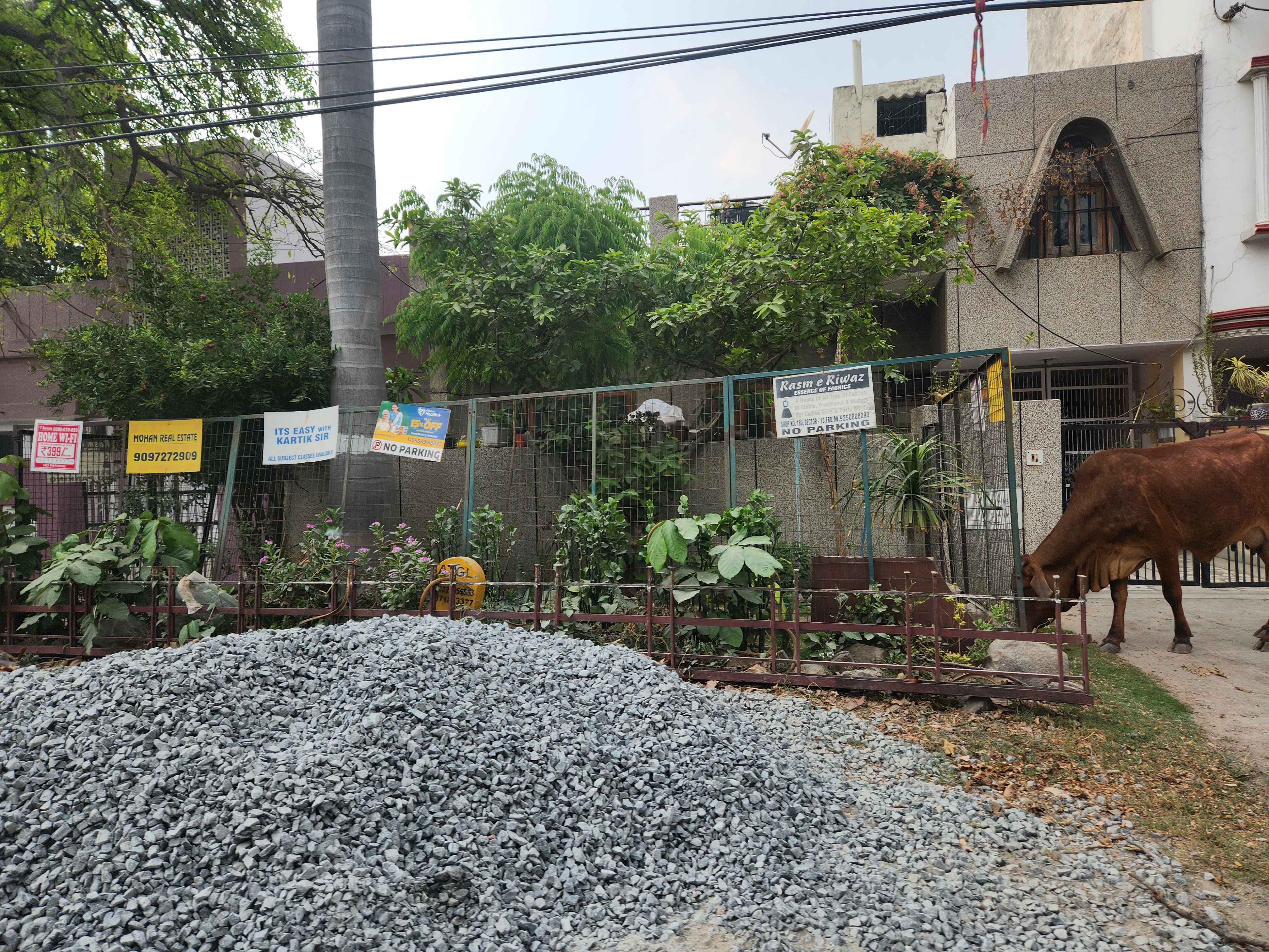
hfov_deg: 73.9
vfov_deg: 58.9
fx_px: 843
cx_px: 634
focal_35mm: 23
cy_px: 476
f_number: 1.8
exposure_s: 1/394
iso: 20
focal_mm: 5.4
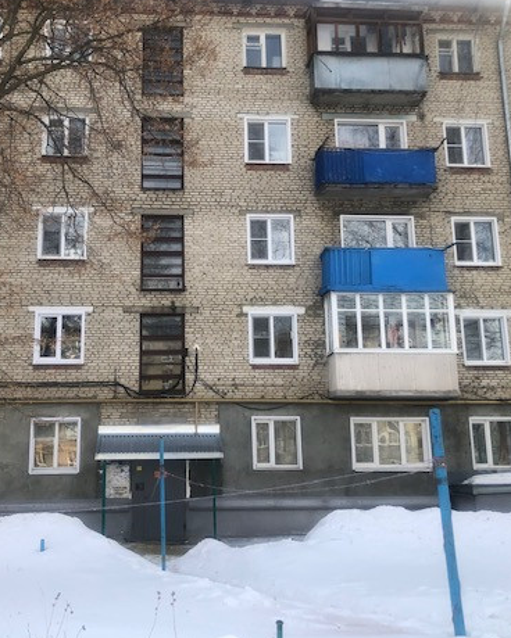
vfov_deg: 47.9
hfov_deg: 39.0
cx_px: 208
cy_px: 312
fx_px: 718
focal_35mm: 38
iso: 20
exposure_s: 1/813
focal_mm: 3.99
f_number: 1.8
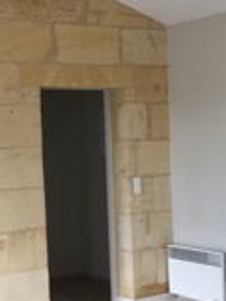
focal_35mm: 77
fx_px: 669
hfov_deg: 19.0
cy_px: 188
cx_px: 52
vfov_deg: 25.2
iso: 50
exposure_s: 1/100
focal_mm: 4.15
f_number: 2.2
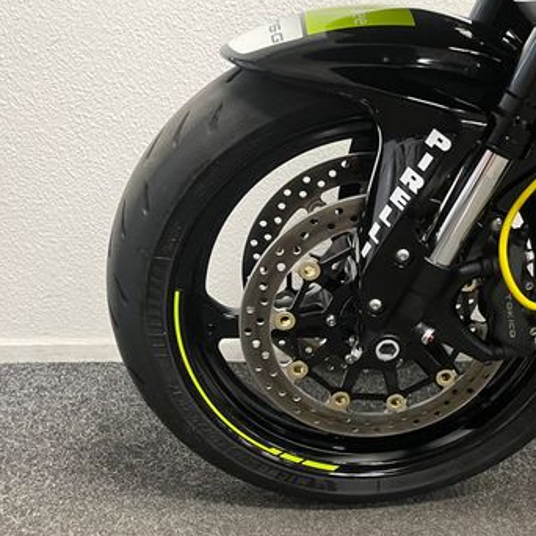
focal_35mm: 43
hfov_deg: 38.7
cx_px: 359
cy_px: 309
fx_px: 753
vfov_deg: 39.1
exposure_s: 1/50
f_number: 1.6
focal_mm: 5.1
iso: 400
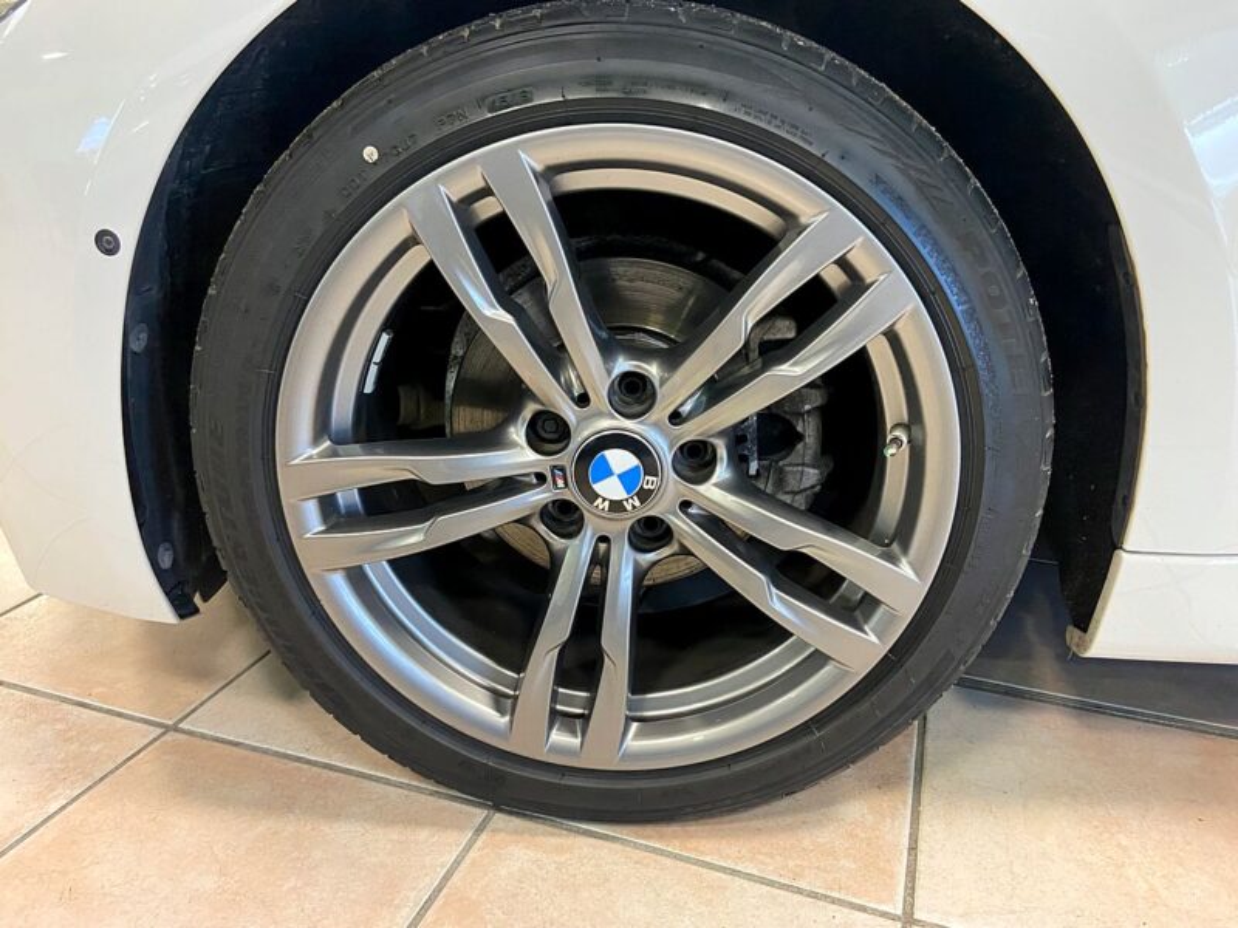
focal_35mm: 26
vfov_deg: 53.1
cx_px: 619
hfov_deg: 67.3
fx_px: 930
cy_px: 464
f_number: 1.8
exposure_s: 1/50
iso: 400
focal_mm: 4.25
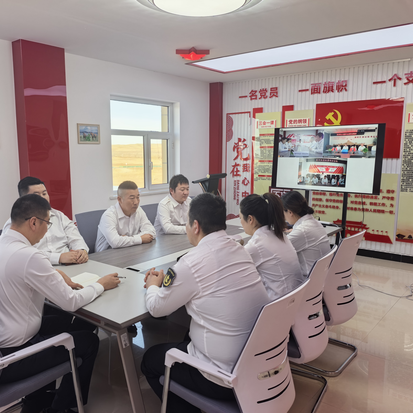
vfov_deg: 55.6
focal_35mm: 29
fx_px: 391
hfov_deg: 55.6
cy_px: 209
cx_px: 192
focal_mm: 6.98
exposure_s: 1/378
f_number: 1.4
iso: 50
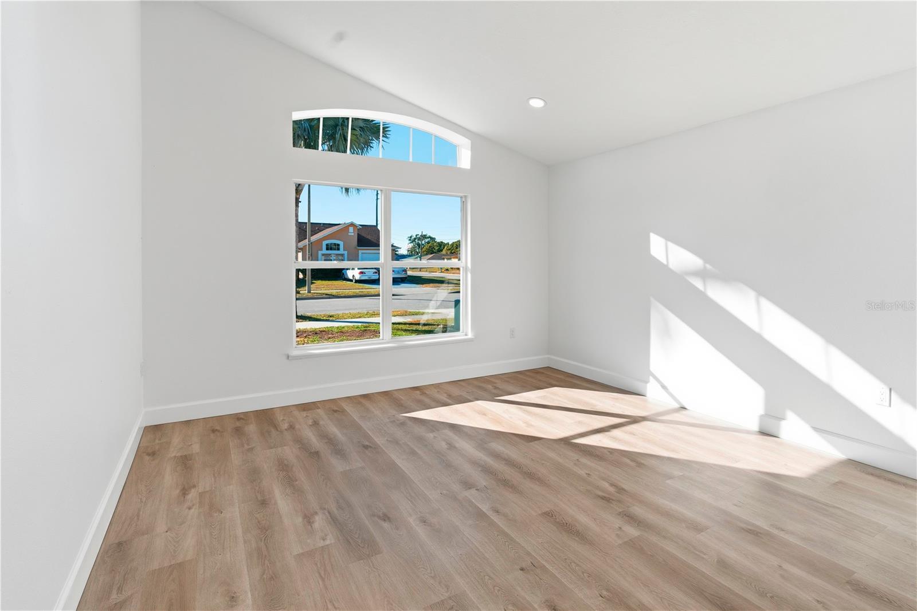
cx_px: 458
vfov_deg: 73.8
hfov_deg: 96.7
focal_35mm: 16
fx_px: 408
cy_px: 306
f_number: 8
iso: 100
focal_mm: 16
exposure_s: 1/250
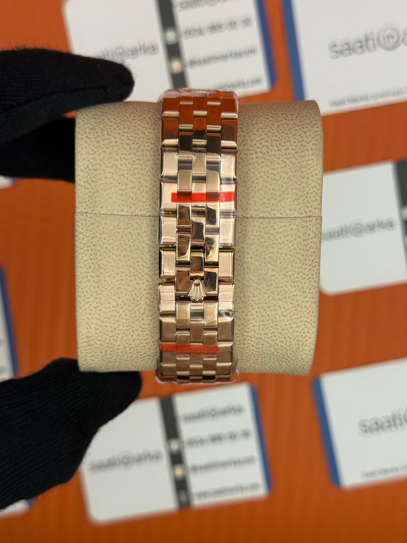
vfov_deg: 39.7
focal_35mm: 48
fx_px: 752
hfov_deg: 30.3
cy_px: 272
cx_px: 204
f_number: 1.78
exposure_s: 1/855
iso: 64
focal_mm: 6.76
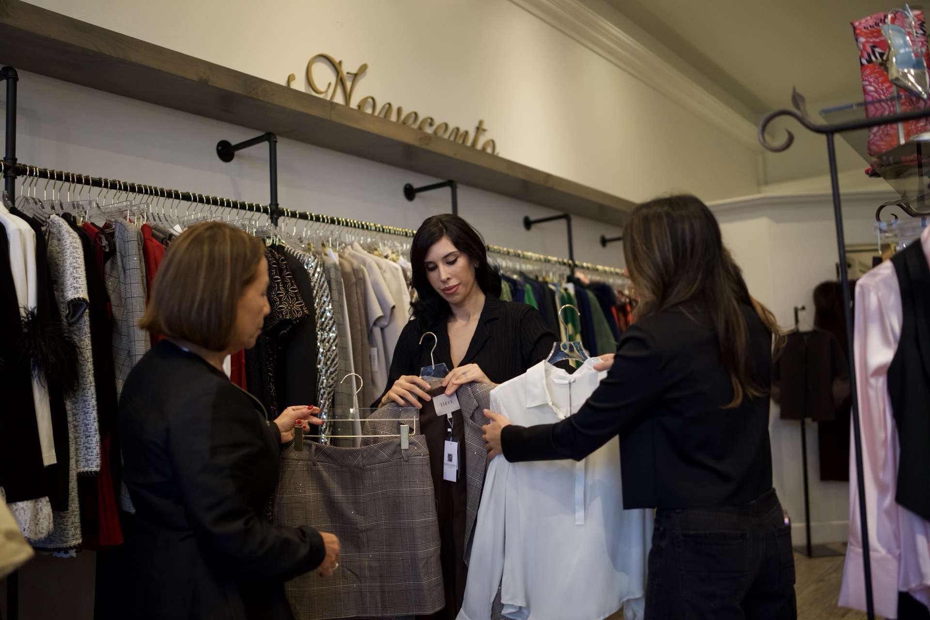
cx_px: 465
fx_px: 904
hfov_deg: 54.4
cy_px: 310
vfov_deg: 37.9
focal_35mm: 35
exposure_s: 1/1000
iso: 1000
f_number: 1.4
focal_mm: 35
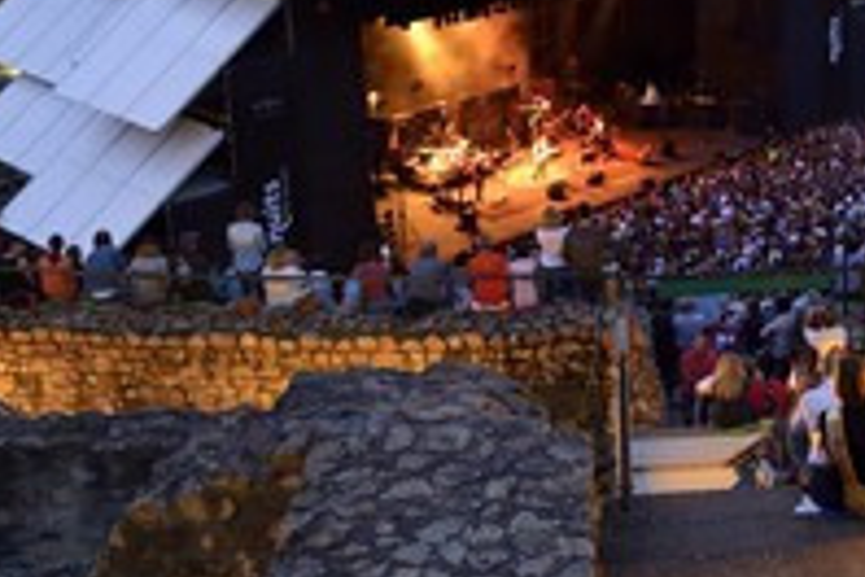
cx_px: 804
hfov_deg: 28.3
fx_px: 1634
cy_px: 52
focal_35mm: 68
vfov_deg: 19.6
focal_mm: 32
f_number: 4.5
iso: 1000
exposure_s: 1/2
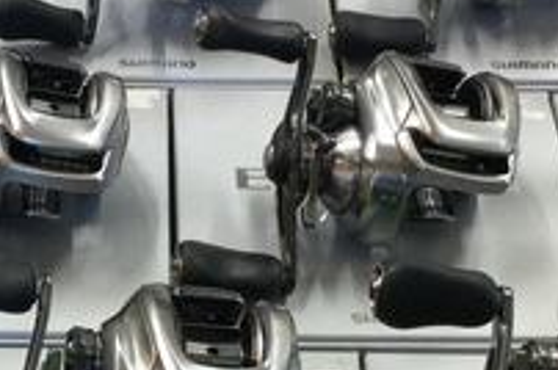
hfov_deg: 21.2
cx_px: 163
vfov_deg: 14.1
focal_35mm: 96
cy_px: 309
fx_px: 1486
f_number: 2.4
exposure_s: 1/30
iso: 50
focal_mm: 3.3
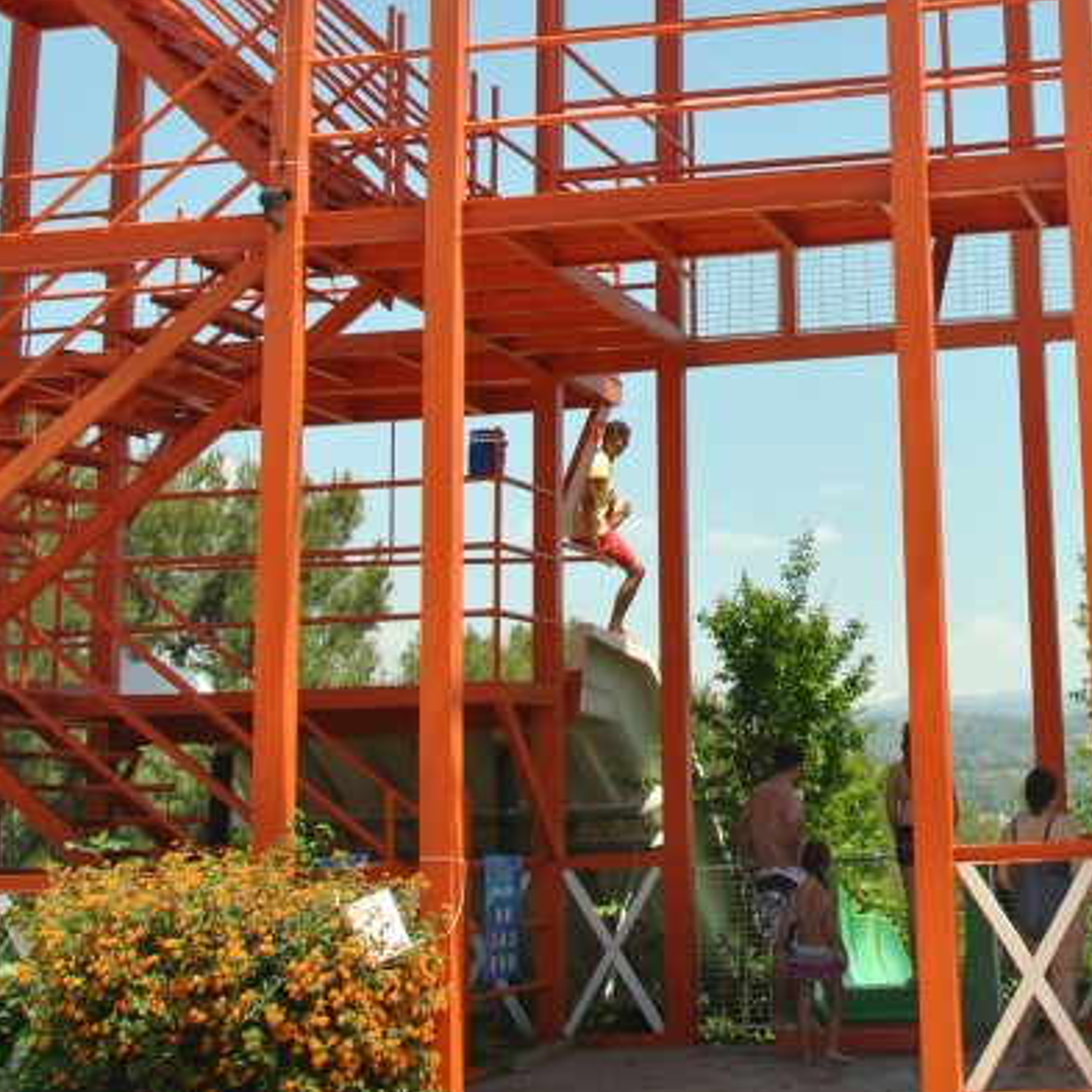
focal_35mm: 67
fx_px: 2391
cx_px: 1079
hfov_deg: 24.6
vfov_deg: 25.0
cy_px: 133
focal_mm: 18
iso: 100
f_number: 7.1
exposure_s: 1/200
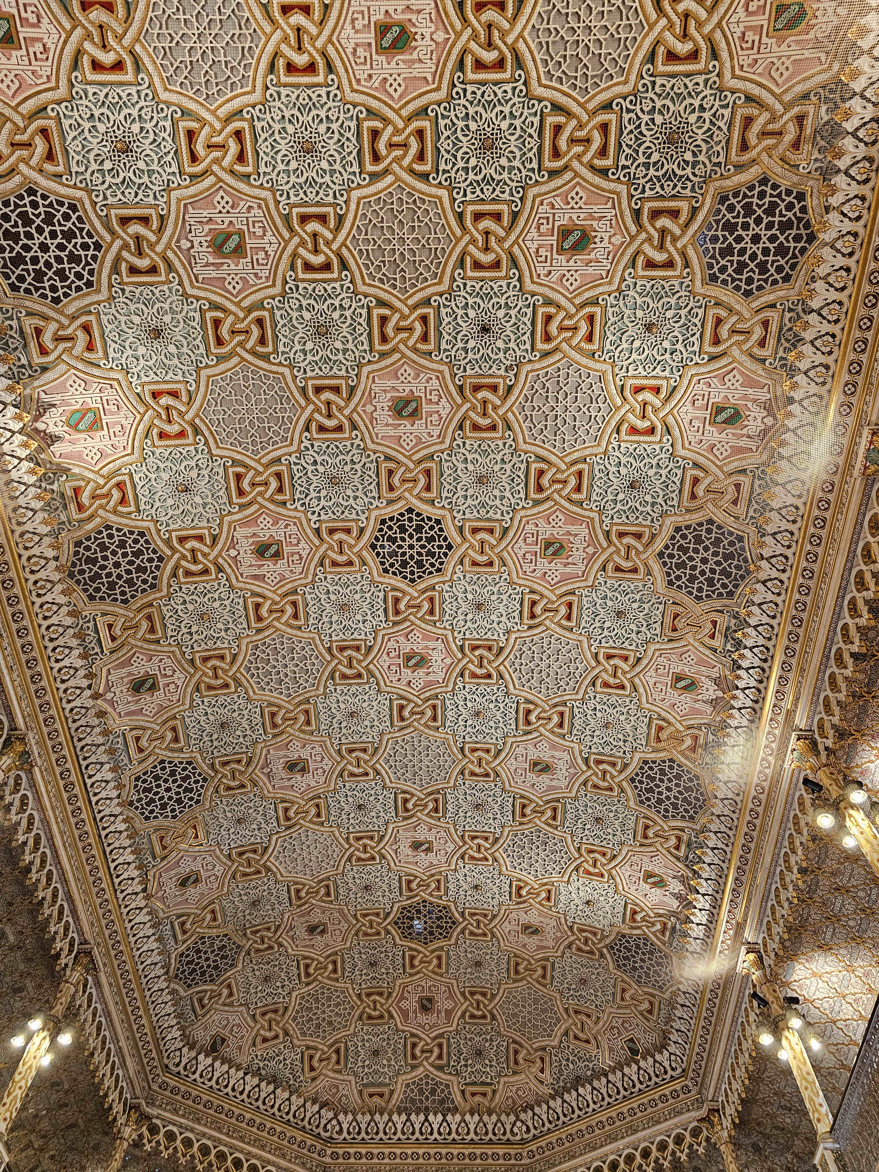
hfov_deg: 58.9
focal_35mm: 23
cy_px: 586
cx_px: 440
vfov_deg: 73.9
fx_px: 779
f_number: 1.7
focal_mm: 6.3
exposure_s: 1/100
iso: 640
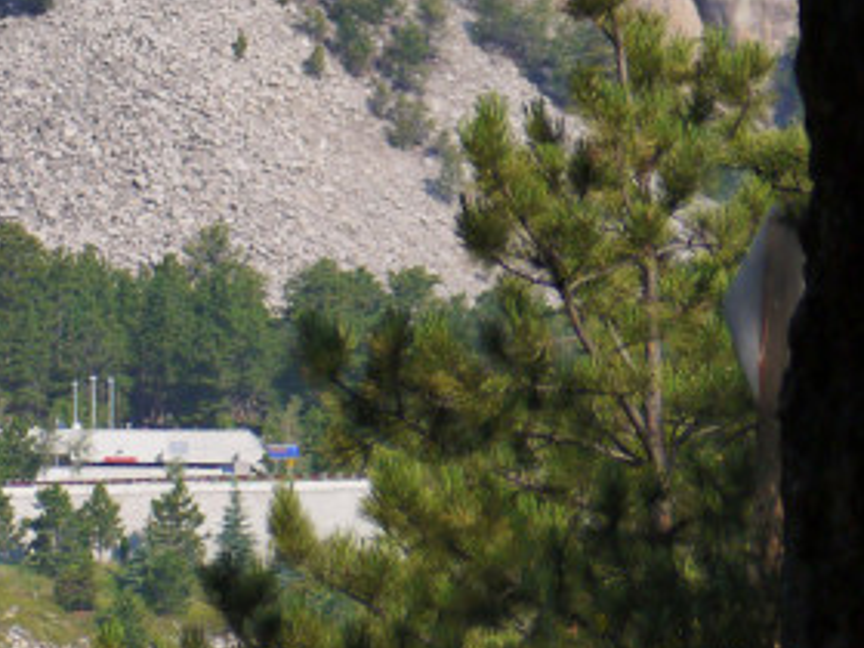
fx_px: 23387
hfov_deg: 2.1
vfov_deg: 1.6
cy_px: -349
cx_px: -65
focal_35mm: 937
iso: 160
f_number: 5
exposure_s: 1/400
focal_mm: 128
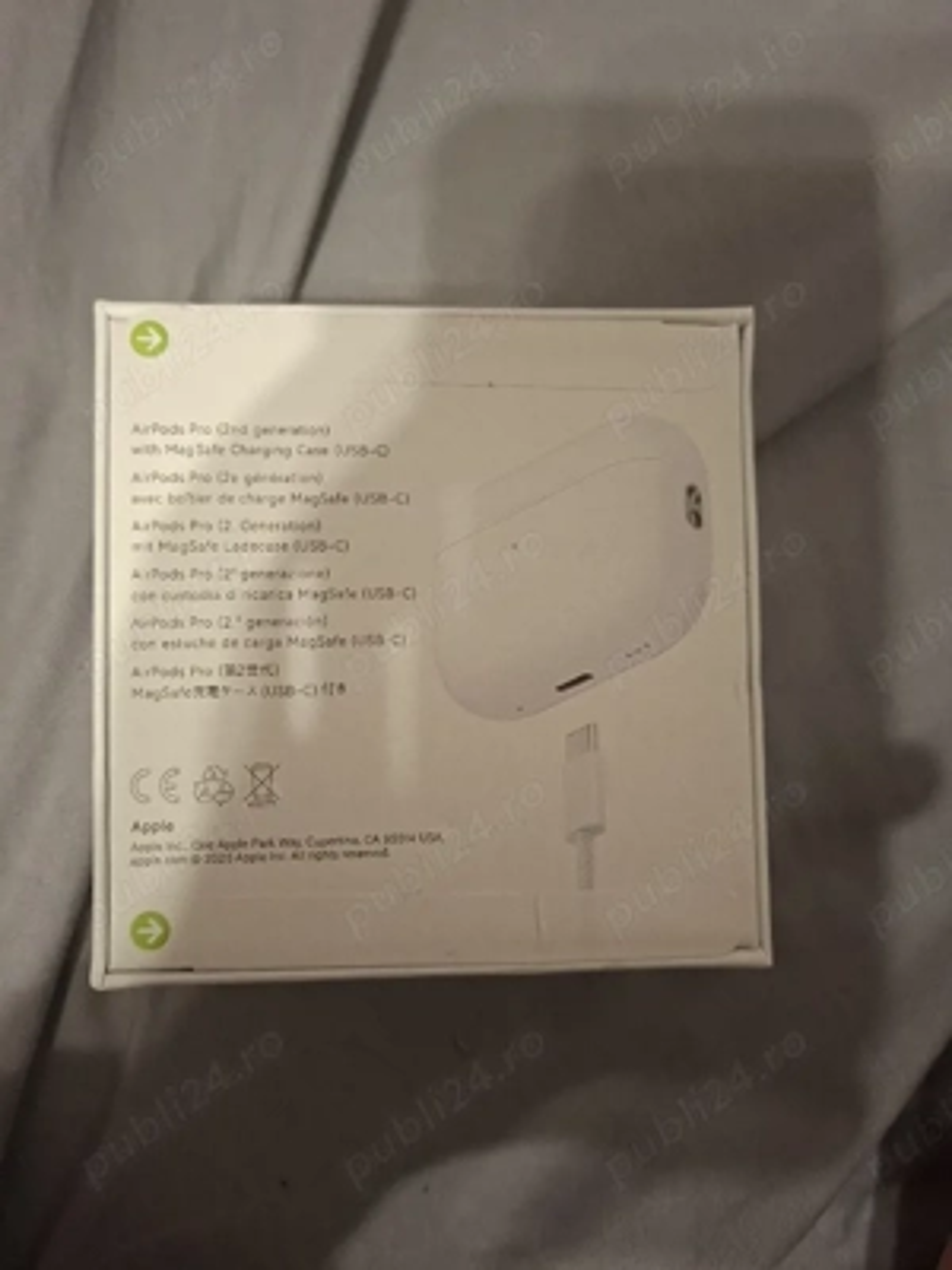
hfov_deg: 58.9
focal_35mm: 23
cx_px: 476
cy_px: 635
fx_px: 843
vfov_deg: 73.9
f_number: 1.8
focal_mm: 5.54
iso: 320
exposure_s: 1/30
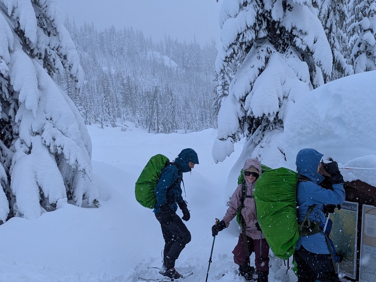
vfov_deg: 45.0
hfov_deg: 57.8
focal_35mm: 31
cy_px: 180
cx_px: 228
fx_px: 337
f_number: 1.85
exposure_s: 1/770
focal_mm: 6.81
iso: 46
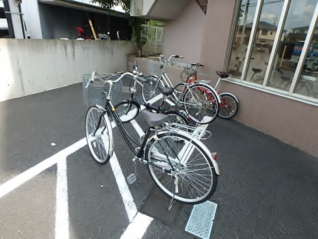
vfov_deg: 63.4
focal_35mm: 21
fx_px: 193
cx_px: 159
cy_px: 120
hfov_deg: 79.0
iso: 125
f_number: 3.5
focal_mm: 3.7
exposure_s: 1/250
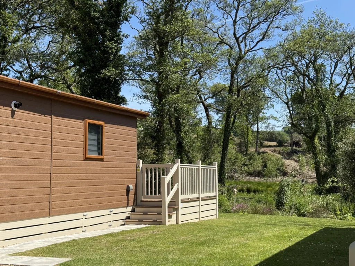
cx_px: 178
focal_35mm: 48
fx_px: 492
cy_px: 133
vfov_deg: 30.3
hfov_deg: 39.7
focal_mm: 6.76
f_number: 1.78
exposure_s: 1/3891
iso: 80
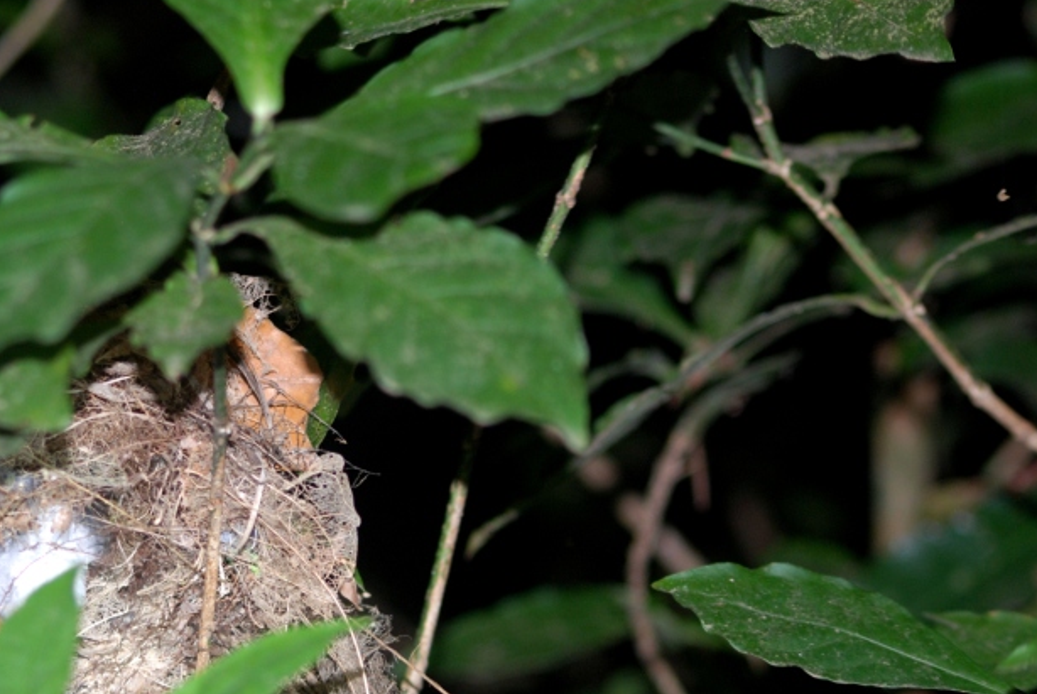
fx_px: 5047
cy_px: 502
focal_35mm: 175
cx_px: 181
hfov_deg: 11.7
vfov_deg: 7.9
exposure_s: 1/160
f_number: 4
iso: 400
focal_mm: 70
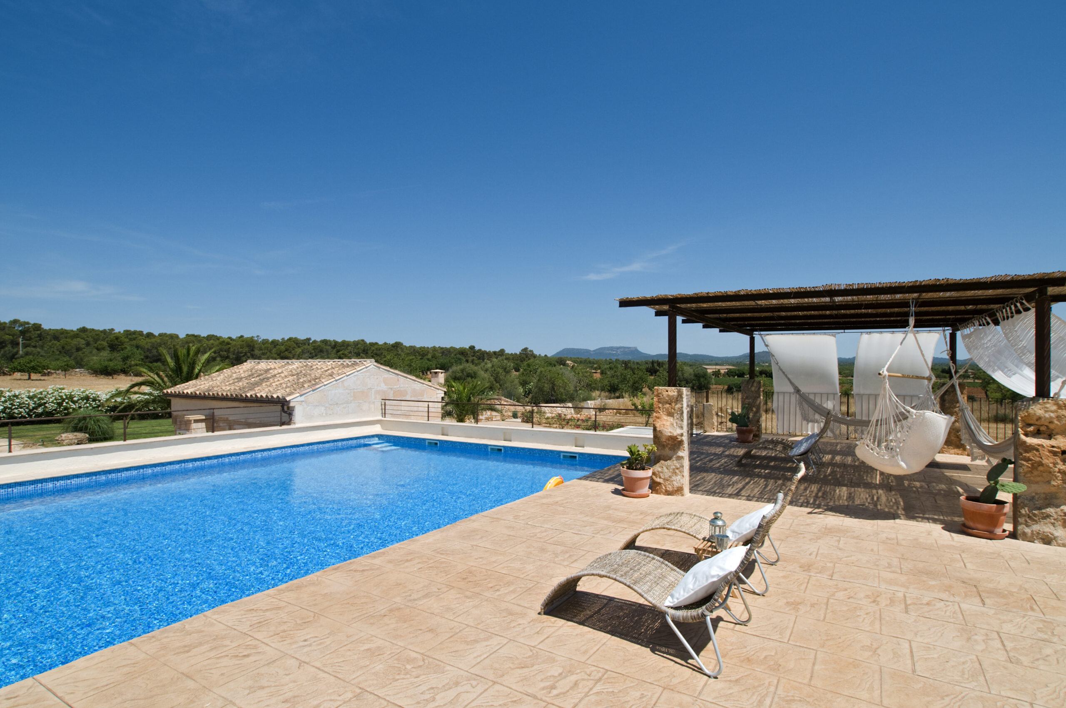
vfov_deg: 67.2
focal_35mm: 18
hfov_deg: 90.1
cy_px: 354
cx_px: 533
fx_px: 532
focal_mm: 12
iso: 200
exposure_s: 1/500
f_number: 8
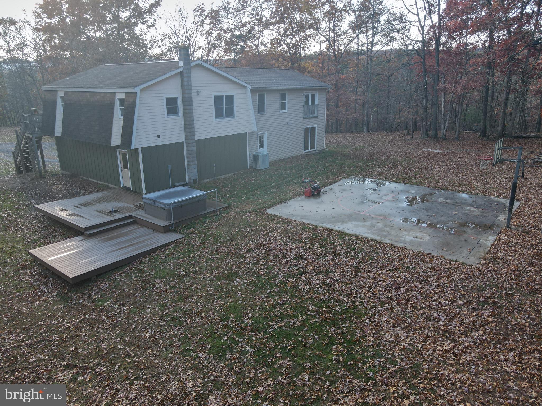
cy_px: 203
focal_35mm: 24
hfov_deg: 71.6
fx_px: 376
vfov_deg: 56.8
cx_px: 271
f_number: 2.8
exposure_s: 1/60
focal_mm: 4.5
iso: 100
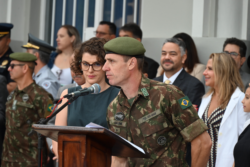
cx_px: 125
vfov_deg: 8.9
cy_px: 84
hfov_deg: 13.2
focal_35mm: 155
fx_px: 1077
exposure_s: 1/250
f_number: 6.3
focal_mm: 155
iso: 1400
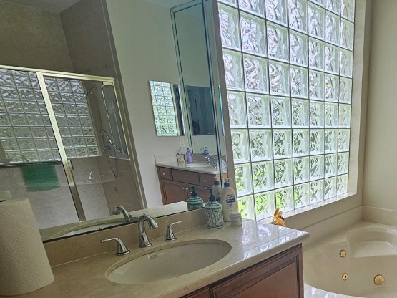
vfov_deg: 53.6
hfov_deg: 64.5
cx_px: 324
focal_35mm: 24
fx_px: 275
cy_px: 232
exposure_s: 1/229
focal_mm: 2.2
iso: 80
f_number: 2.2
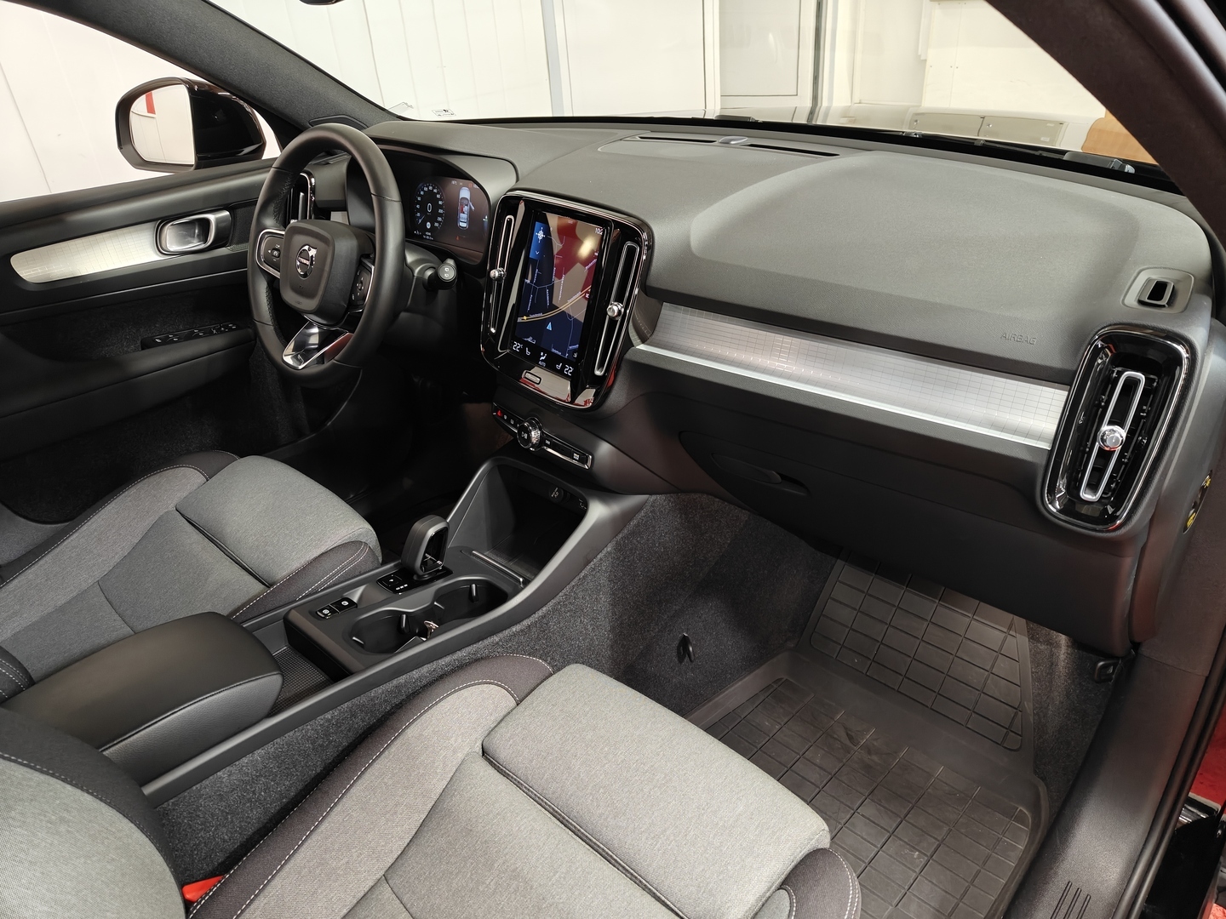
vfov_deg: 56.8
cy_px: 460
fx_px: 850
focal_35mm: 24
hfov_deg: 71.6
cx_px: 613
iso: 160
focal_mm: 5.59
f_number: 1.8
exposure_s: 1/40
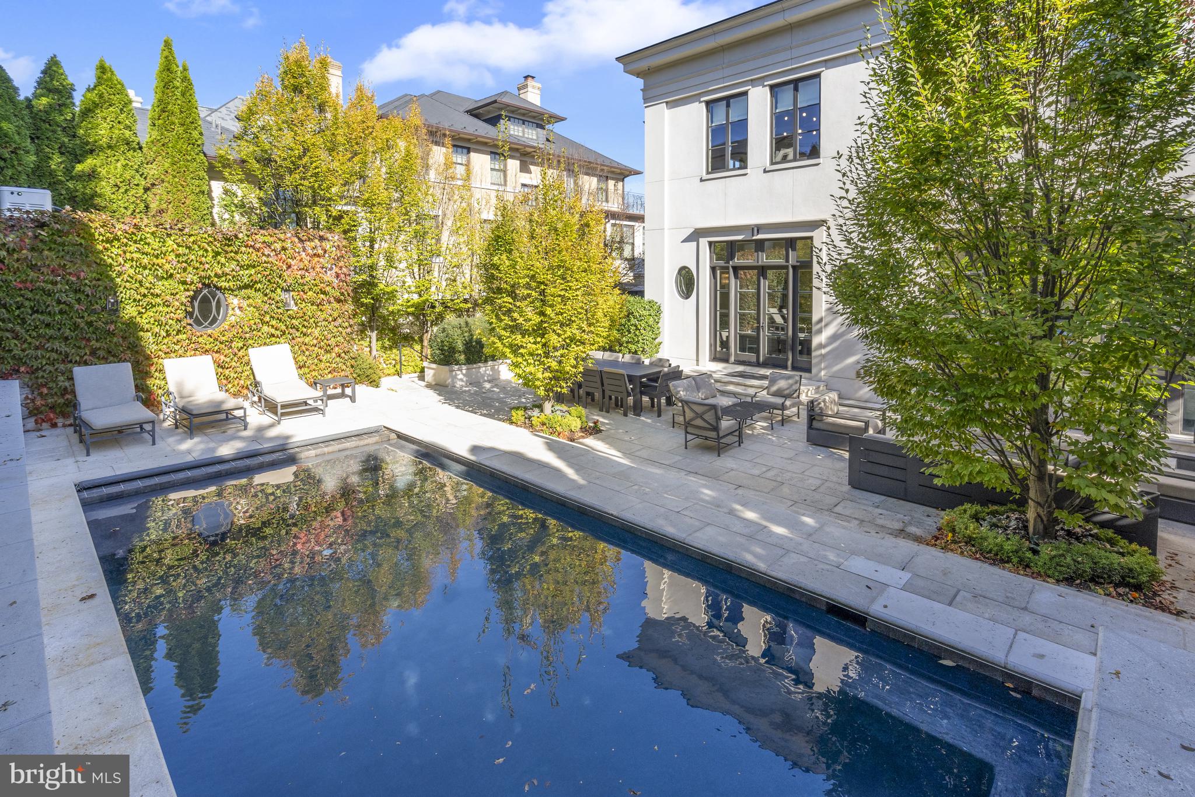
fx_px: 531
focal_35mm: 16
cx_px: 598
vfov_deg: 73.7
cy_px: 398
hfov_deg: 96.7
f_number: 8
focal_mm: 16
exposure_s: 1/320
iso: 500
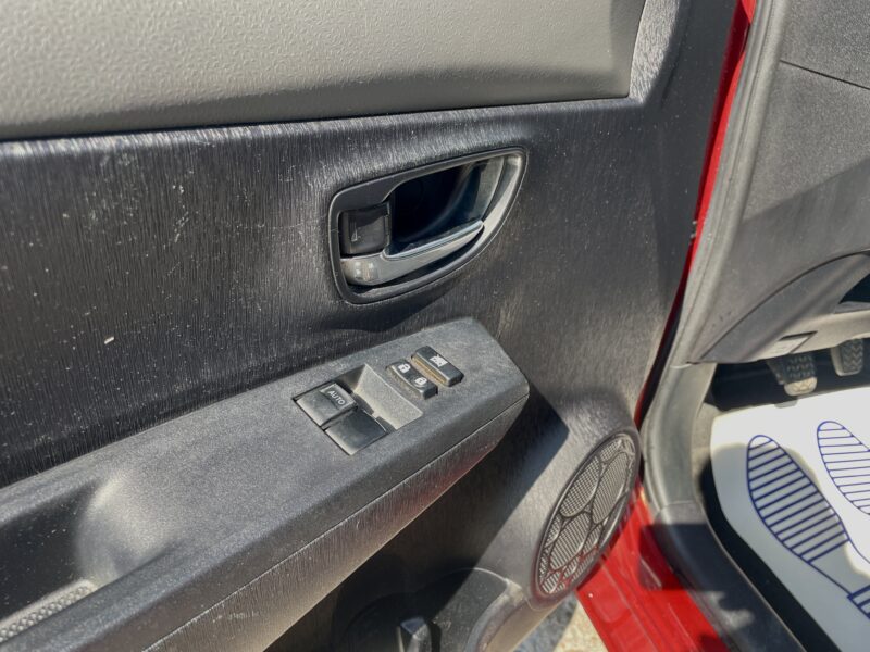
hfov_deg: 67.3
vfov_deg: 53.1
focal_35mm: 26
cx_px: 435
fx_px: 653
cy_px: 326
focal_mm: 4.2
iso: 32
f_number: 1.6
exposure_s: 1/336
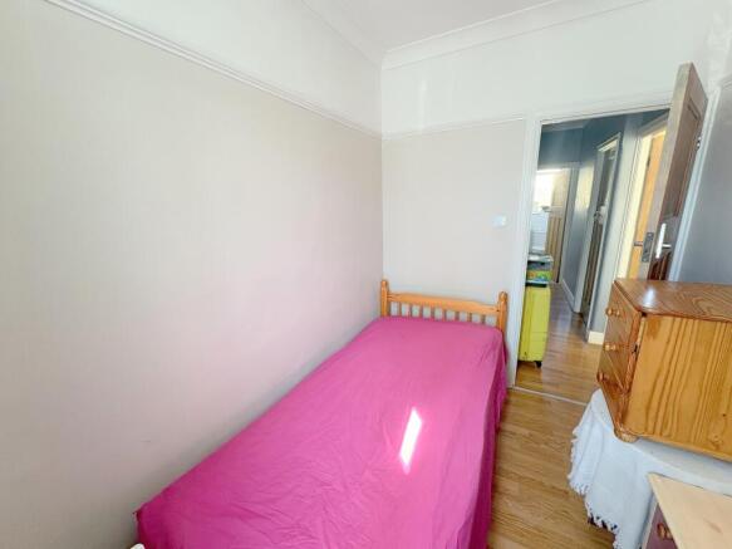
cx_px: 366
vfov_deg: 85.7
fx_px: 296
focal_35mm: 14
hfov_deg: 102.1
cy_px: 274
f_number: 2.2
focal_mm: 2.22
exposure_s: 1/99
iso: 160
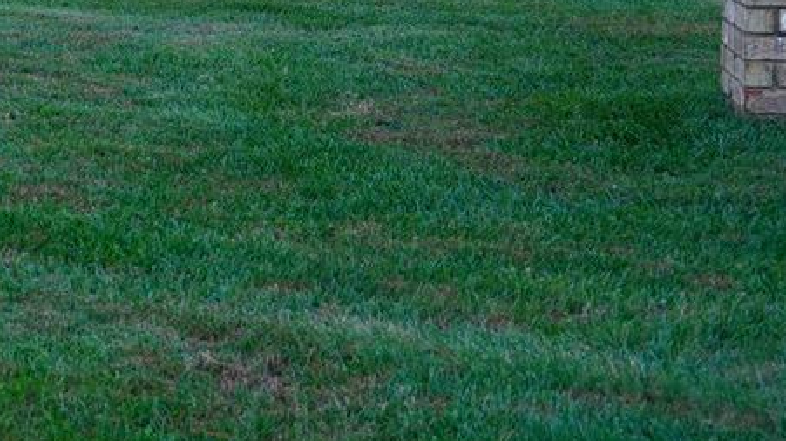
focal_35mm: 122
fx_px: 2548
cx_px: -462
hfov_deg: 15.8
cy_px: -104
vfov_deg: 9.7
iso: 100
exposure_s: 1/200
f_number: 2.8
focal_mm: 25.7
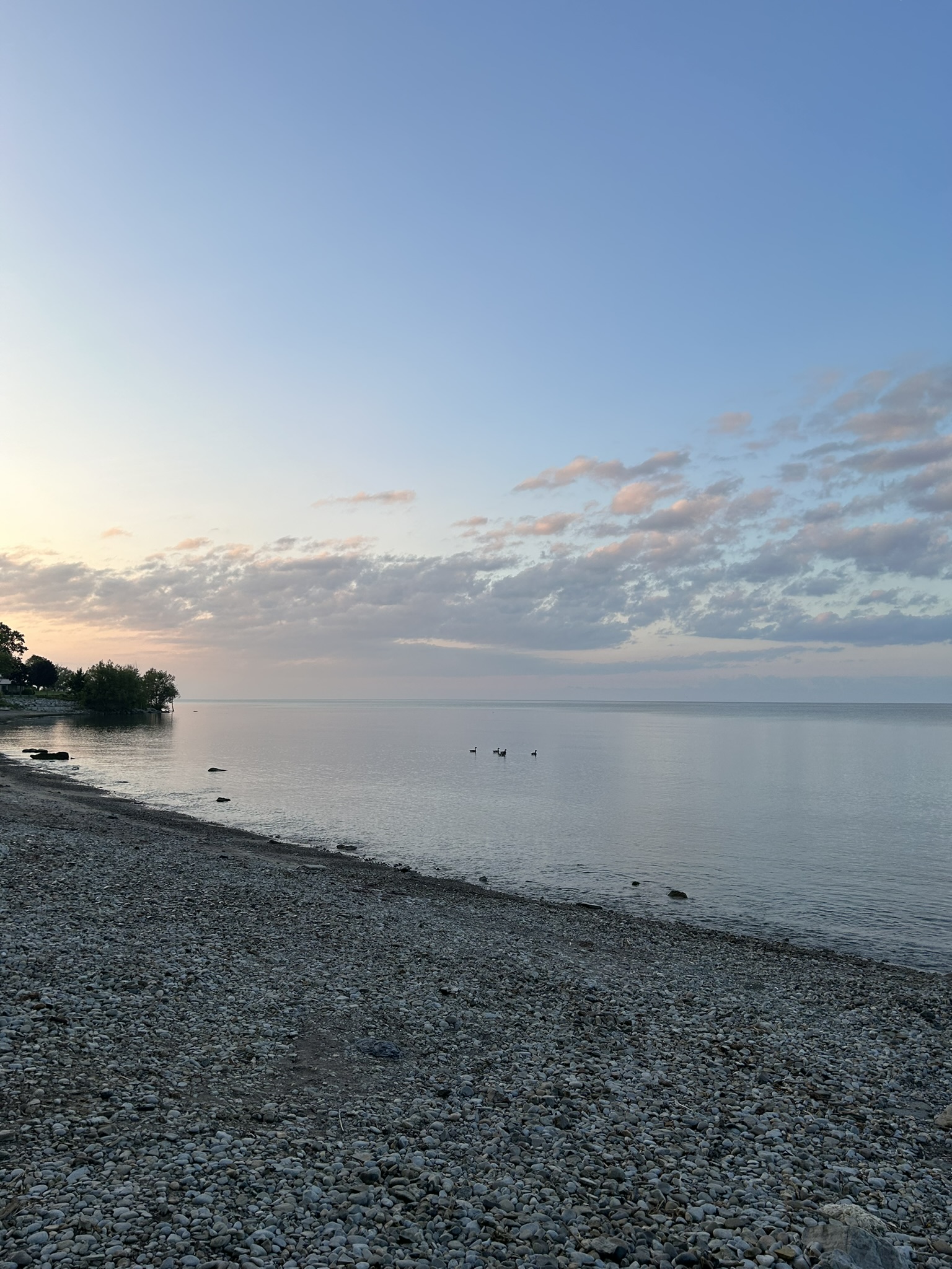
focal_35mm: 26
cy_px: 634
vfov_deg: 67.3
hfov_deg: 53.1
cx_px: 476
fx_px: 953
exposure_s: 1/820
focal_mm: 5.7
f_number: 1.5
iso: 50
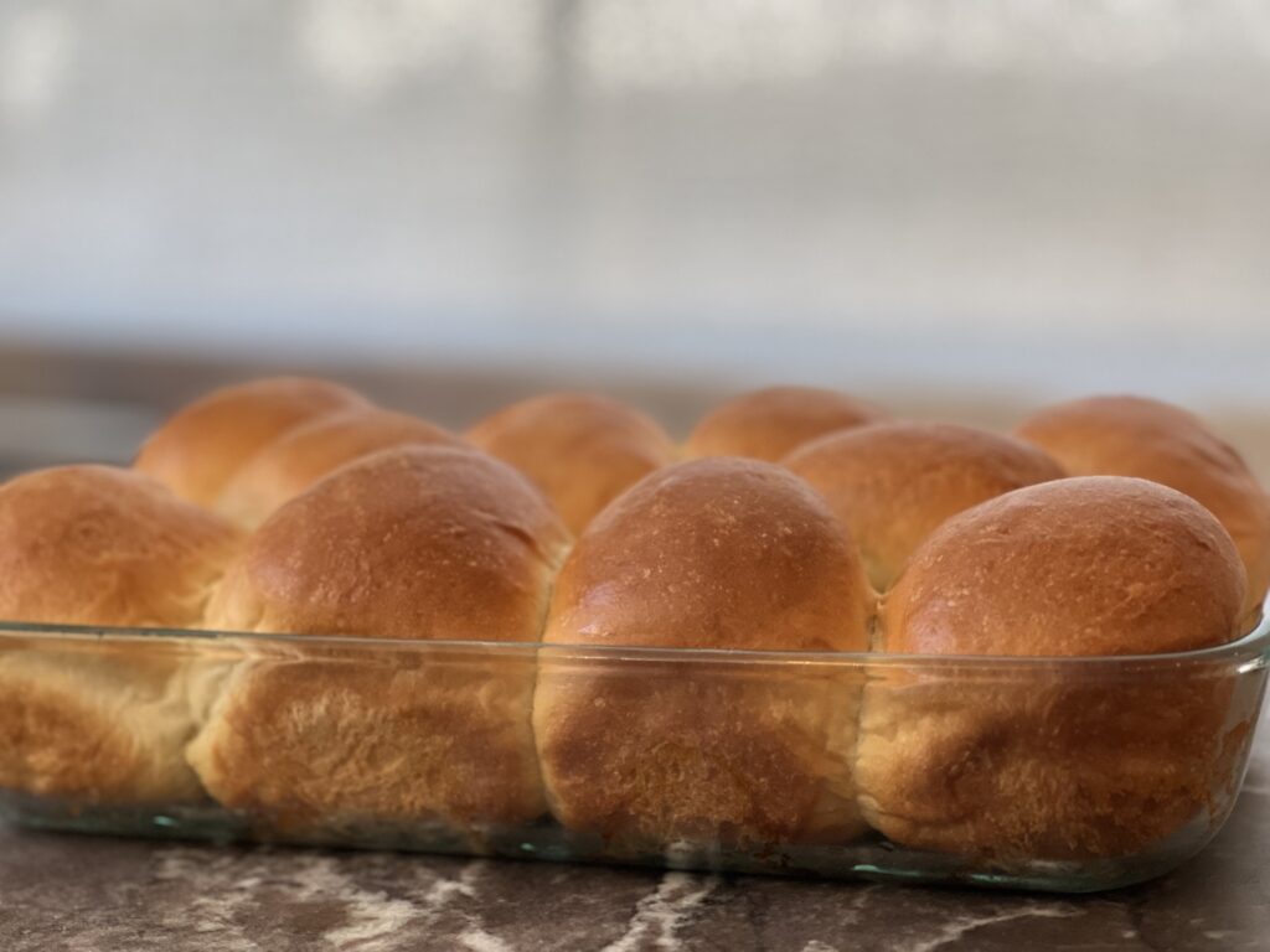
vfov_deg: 19.1
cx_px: 635
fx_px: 2825
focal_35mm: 77
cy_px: 476
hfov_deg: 25.3
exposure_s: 1/60
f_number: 2.8
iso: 160
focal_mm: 9
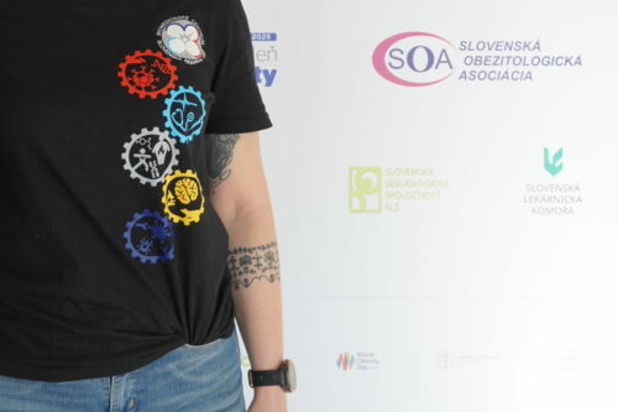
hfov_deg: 24.1
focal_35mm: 83
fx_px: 1425
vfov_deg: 16.2
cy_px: 14
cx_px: 127
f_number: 4.5
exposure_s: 1/160
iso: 500
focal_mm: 27
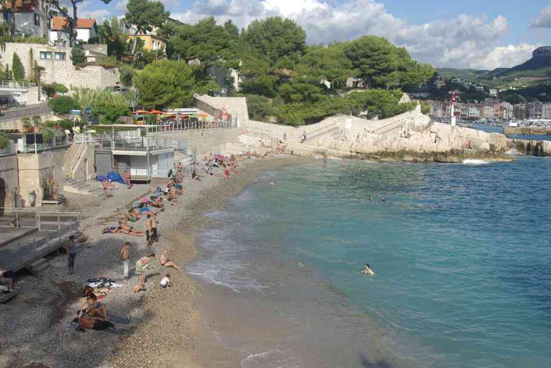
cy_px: 198
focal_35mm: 40
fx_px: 612
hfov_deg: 48.4
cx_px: 284
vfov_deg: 33.4
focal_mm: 24
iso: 100
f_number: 8
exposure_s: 1/250
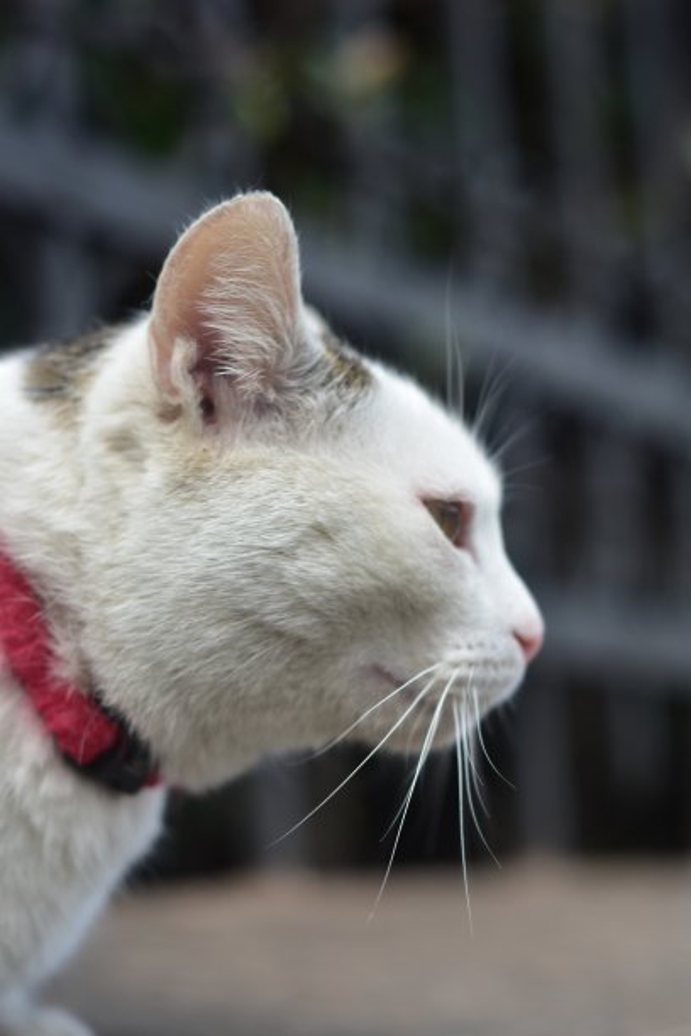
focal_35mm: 75
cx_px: 346
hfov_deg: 18.2
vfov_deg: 27.0
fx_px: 2159
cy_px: 518
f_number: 2.8
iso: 100
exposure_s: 1/250
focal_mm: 50
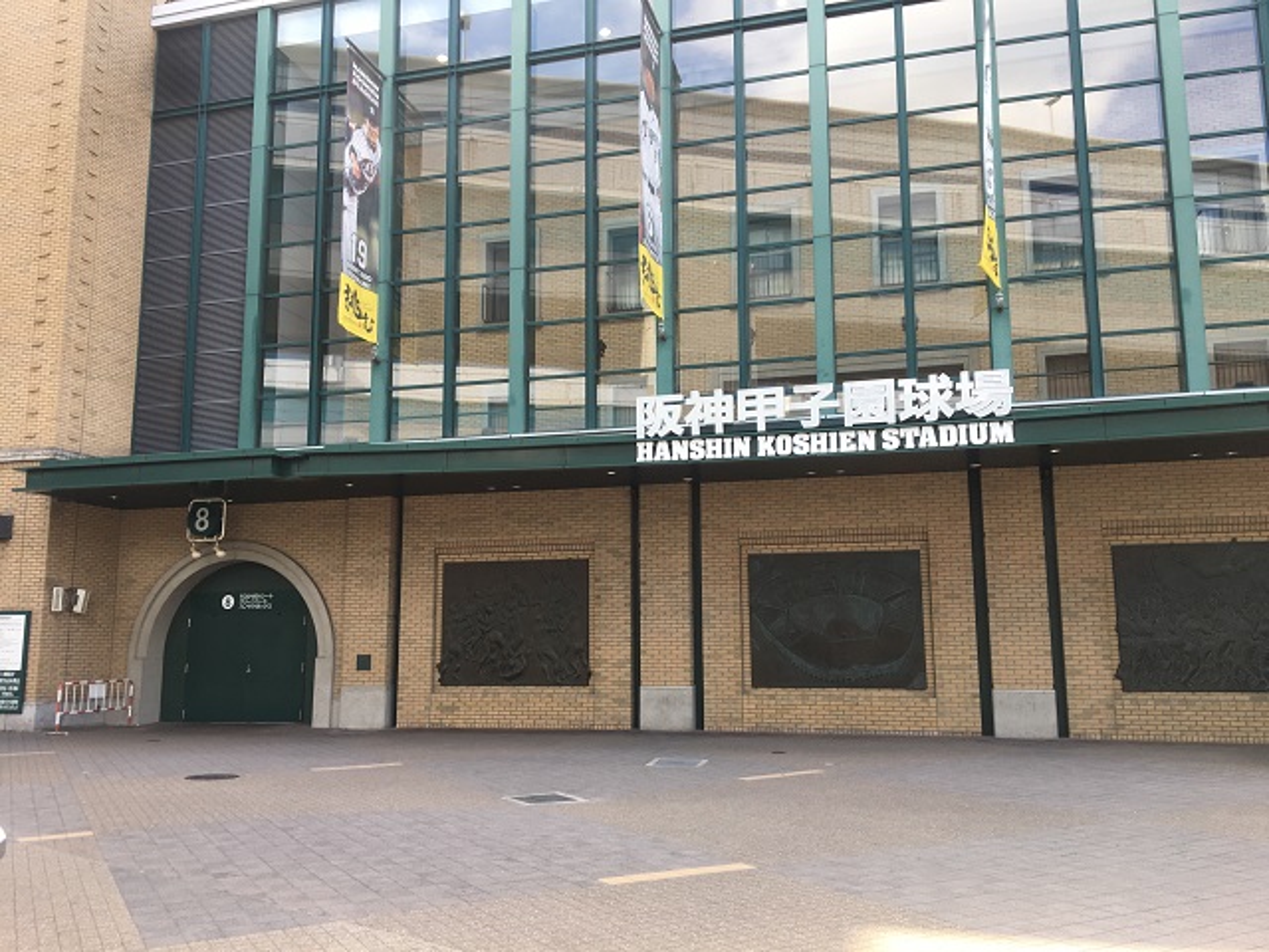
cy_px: 476
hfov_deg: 61.7
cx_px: 634
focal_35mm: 29
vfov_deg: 48.2
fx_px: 1063
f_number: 2.2
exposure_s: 1/150
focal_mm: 4.15
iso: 25
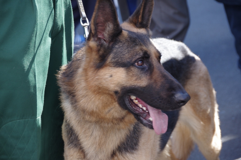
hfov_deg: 13.1
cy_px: 80
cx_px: 120
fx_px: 1050
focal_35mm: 157
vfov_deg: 8.7
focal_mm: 105
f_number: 5.6
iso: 200
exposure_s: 1/80
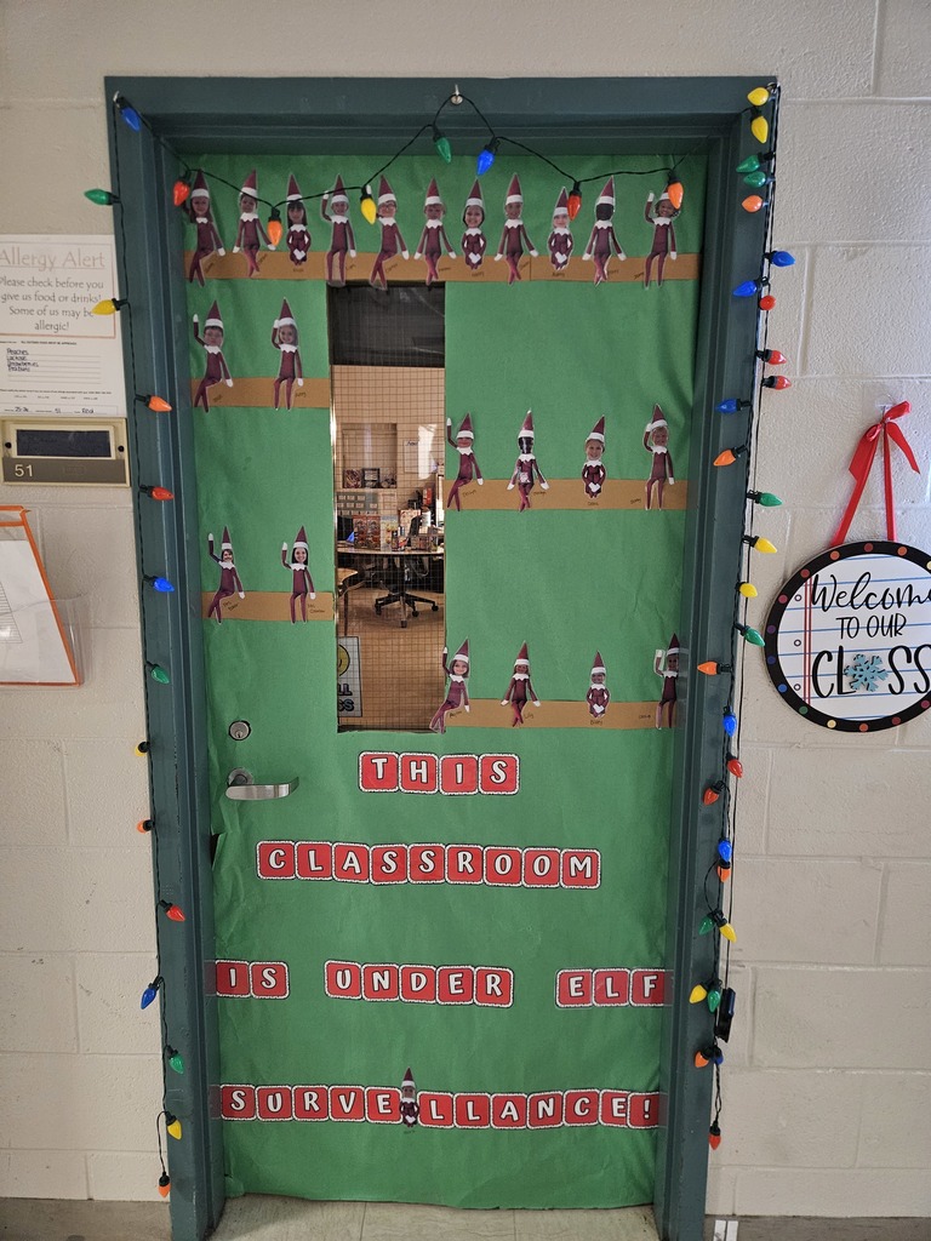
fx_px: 825
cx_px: 466
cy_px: 620
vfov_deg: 73.9
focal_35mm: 23
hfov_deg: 58.9
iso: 800
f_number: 1.8
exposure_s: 1/24
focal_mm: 5.4
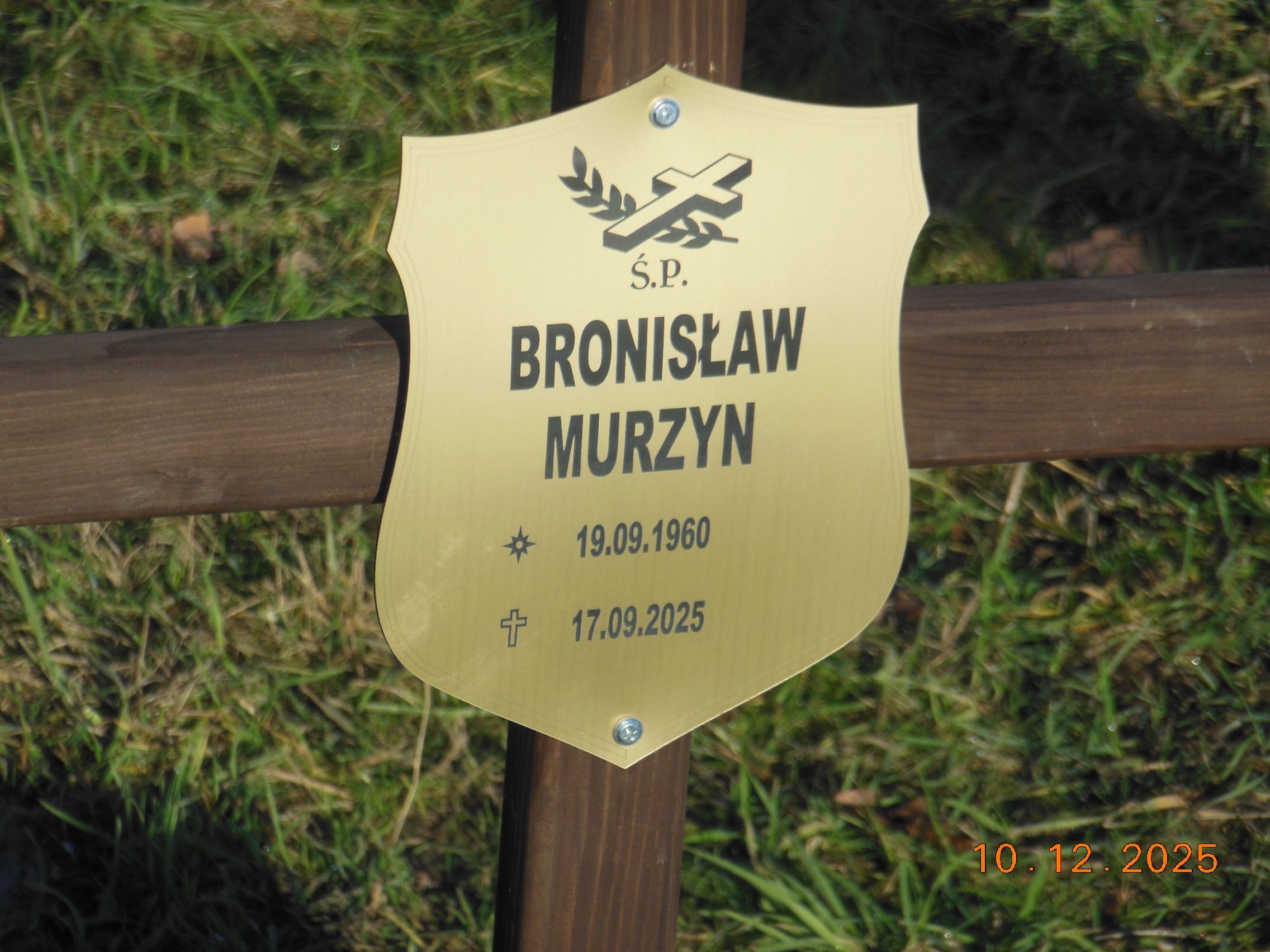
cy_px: 476
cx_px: 635
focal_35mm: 250
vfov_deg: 5.9
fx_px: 9172
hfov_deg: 7.9
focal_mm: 45
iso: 125
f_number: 5.8
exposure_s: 1/640
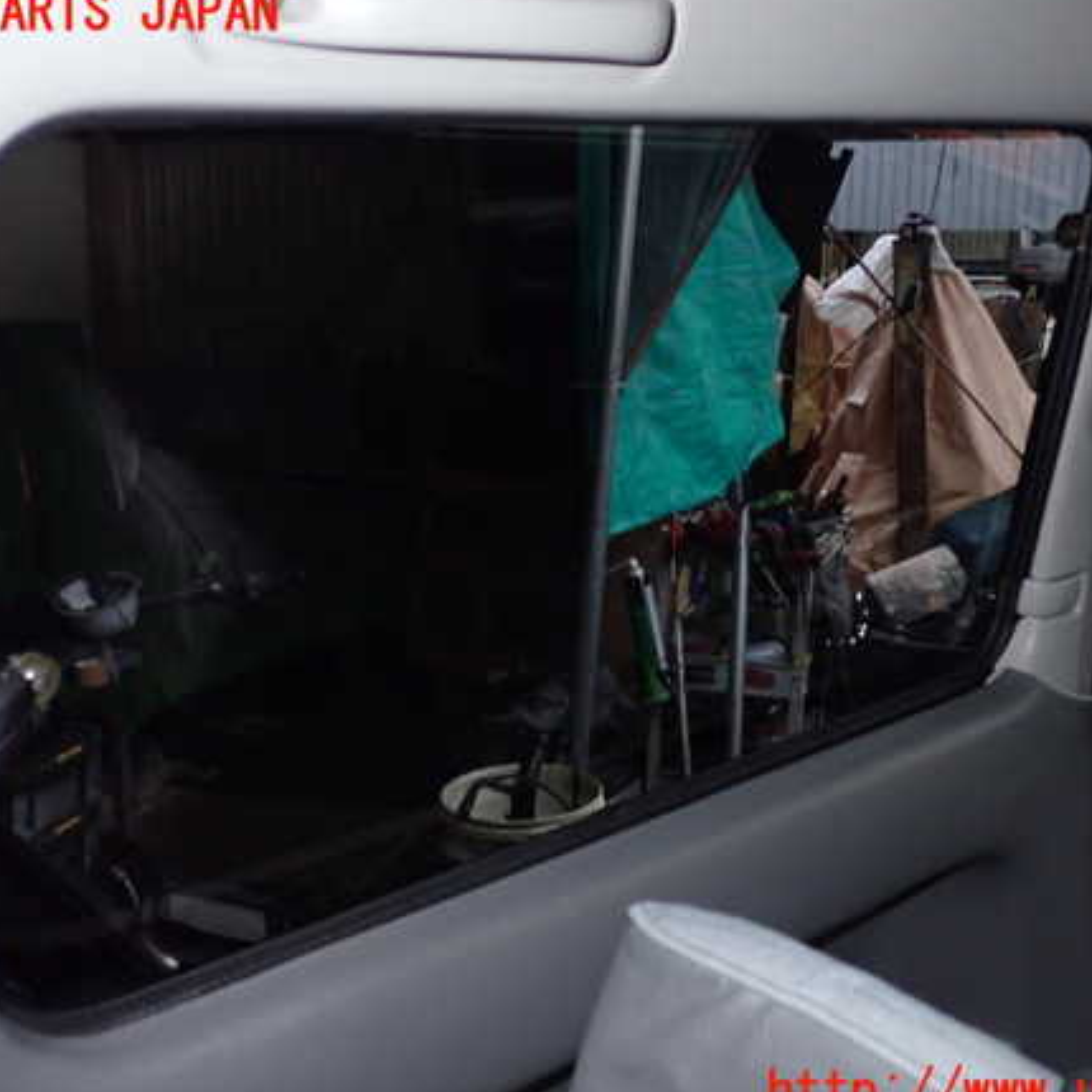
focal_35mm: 37
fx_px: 1321
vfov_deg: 44.9
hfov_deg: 44.9
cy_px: 554
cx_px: 579
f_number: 6.3
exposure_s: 1/30
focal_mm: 5.4
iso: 640
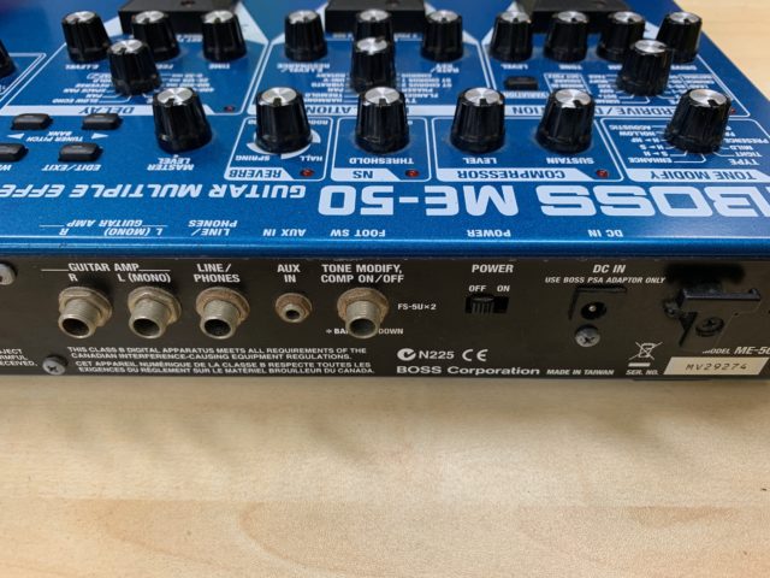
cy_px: 289
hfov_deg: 67.3
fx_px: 578
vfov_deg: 53.1
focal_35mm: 26
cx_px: 385
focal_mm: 4.25
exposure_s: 1/60
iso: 100
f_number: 1.8
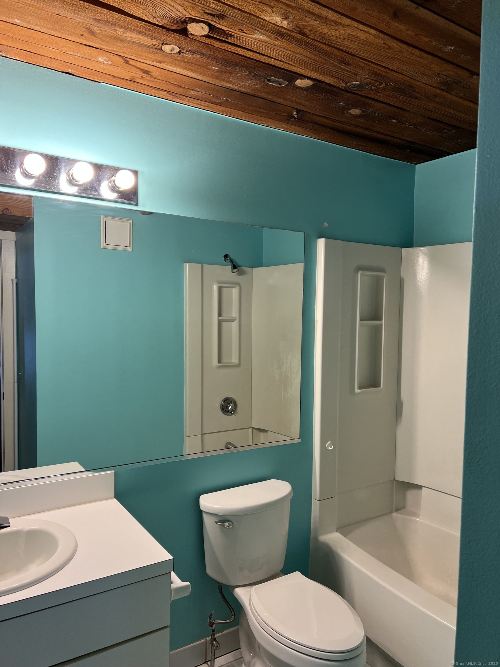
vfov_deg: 67.3
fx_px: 501
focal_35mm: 26
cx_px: 250
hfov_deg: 53.1
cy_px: 334
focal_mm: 5.7
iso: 80
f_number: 1.5
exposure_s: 1/60
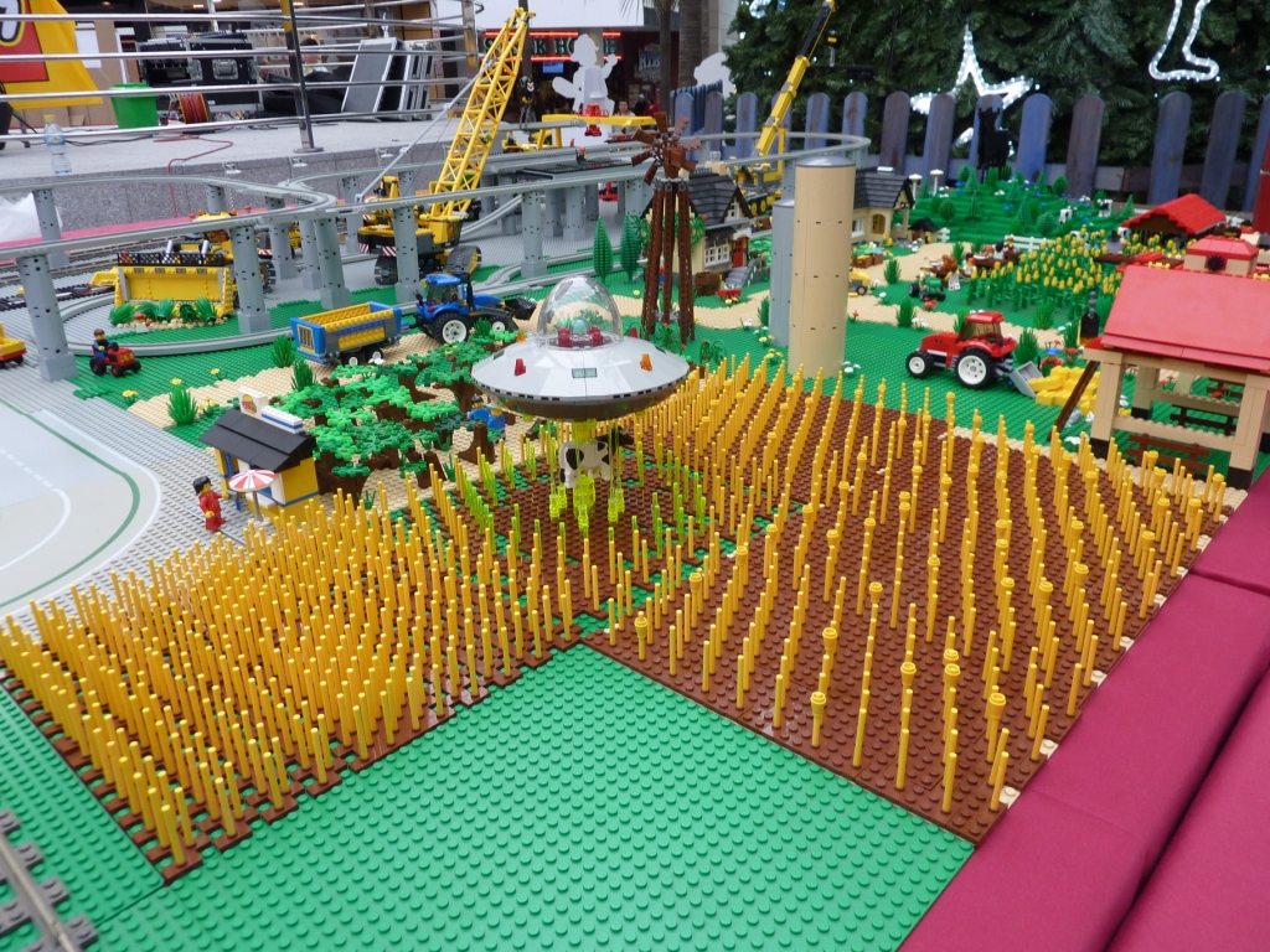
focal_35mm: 25
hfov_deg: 69.4
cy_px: 476
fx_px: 917
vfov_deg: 54.9
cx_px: 635
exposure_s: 1/30
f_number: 3.3
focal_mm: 4.1
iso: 100
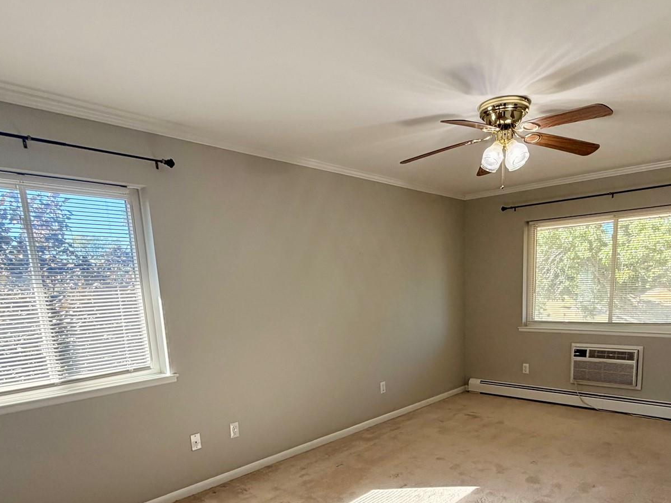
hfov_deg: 71.3
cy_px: 371
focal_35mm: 24
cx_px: 381
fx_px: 465
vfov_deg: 54.4
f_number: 2.2
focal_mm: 2.22
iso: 125
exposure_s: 1/121
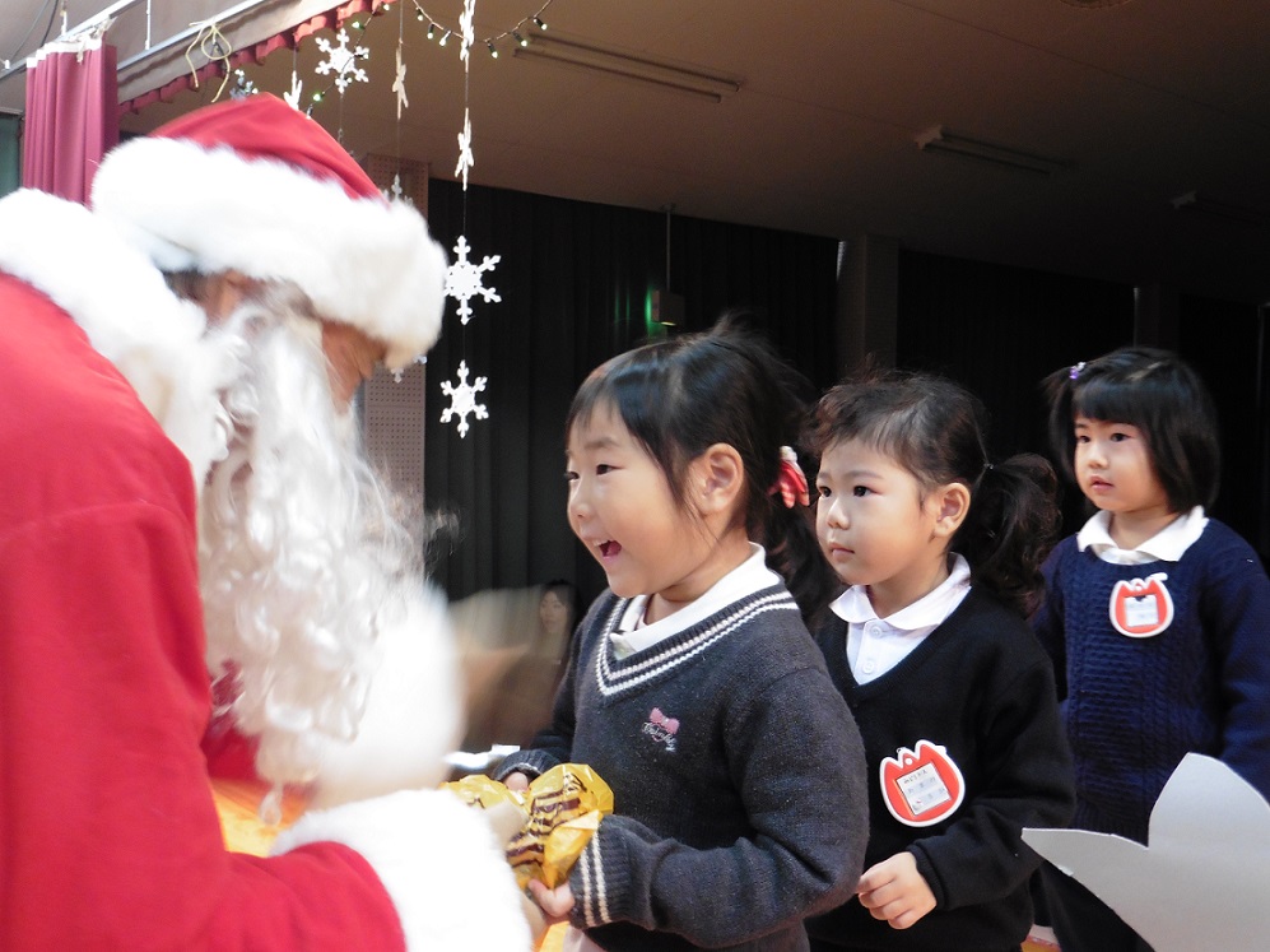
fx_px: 1430
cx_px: 635
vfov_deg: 36.8
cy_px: 476
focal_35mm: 39
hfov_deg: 47.9
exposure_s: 1/20
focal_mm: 6.9
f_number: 3.9
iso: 400
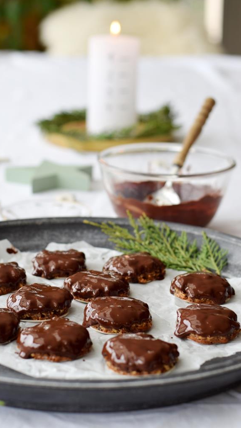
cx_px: 98
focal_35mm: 79
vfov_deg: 26.8
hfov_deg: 15.3
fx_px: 897
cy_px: 213
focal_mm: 50
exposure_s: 1/60
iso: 160
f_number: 3.5
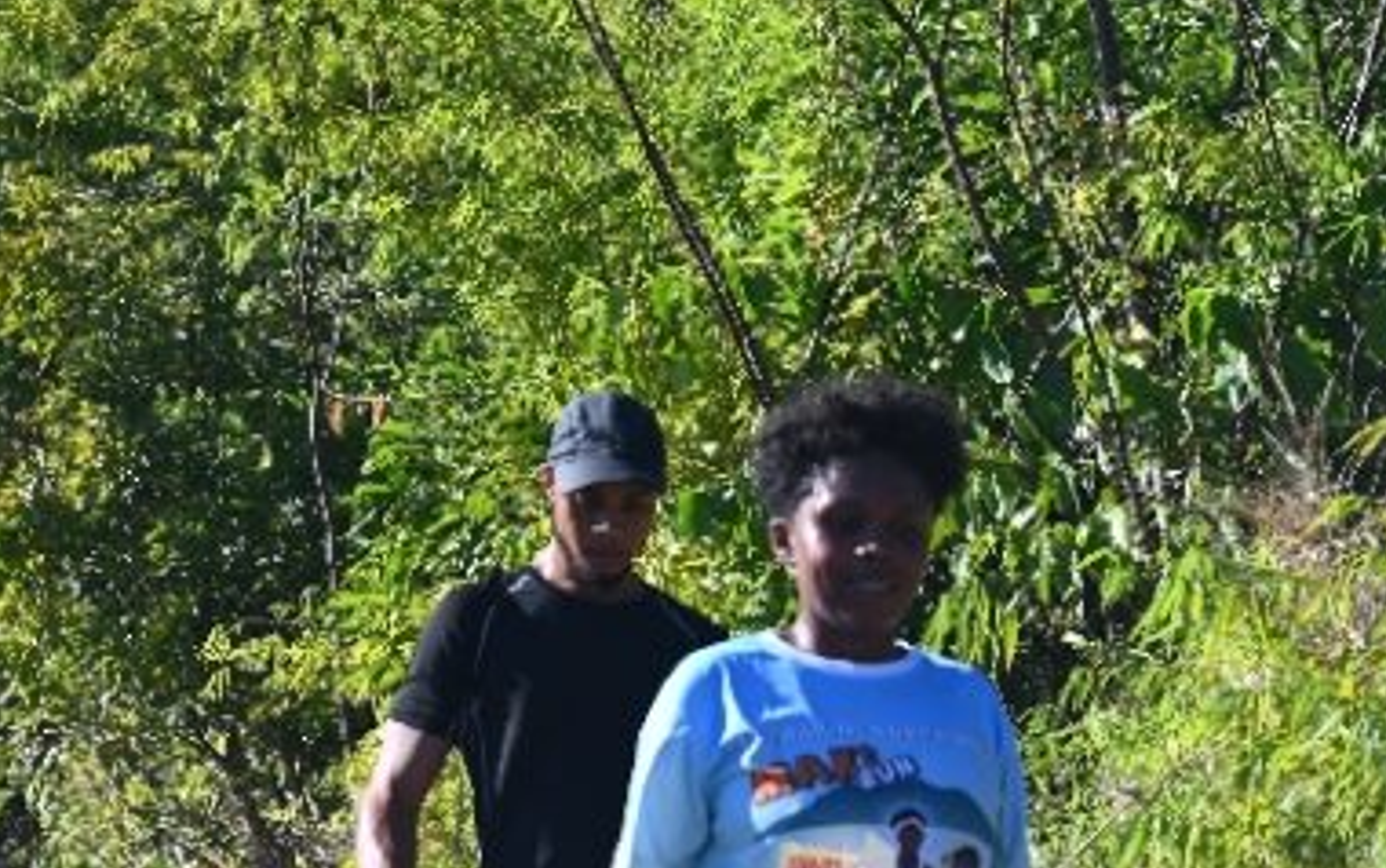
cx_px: 912
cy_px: 870
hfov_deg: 14.5
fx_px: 5443
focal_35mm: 144
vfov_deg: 9.1
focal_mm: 70
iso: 100
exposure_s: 1/320
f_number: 6.3
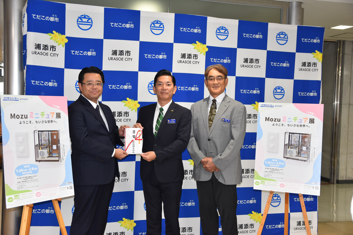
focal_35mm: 42
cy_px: 118
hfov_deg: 46.4
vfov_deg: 31.9
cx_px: 176
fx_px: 412
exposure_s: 1/100
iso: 800
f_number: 5
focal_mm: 28
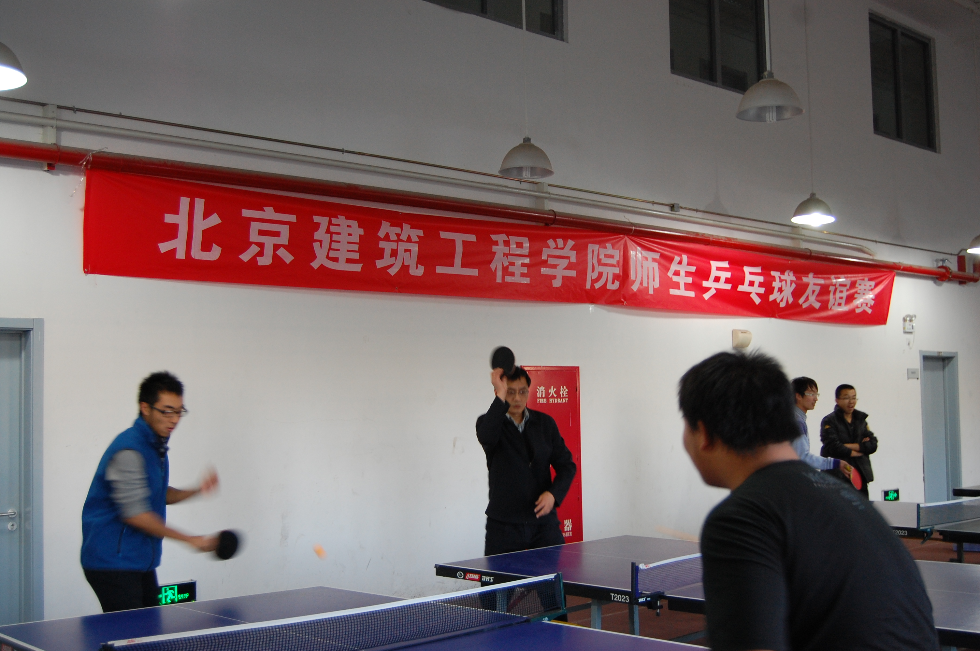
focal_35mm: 39
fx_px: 1061
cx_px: 490
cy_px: 326
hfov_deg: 49.6
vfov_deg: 34.1
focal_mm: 26
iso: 640
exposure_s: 1/30
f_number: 4.2
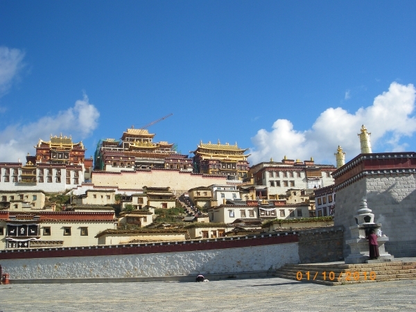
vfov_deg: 39.7
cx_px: 208
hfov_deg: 51.4
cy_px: 156
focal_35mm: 36
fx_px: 433
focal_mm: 6.3
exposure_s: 1/250
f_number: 5.4
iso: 80
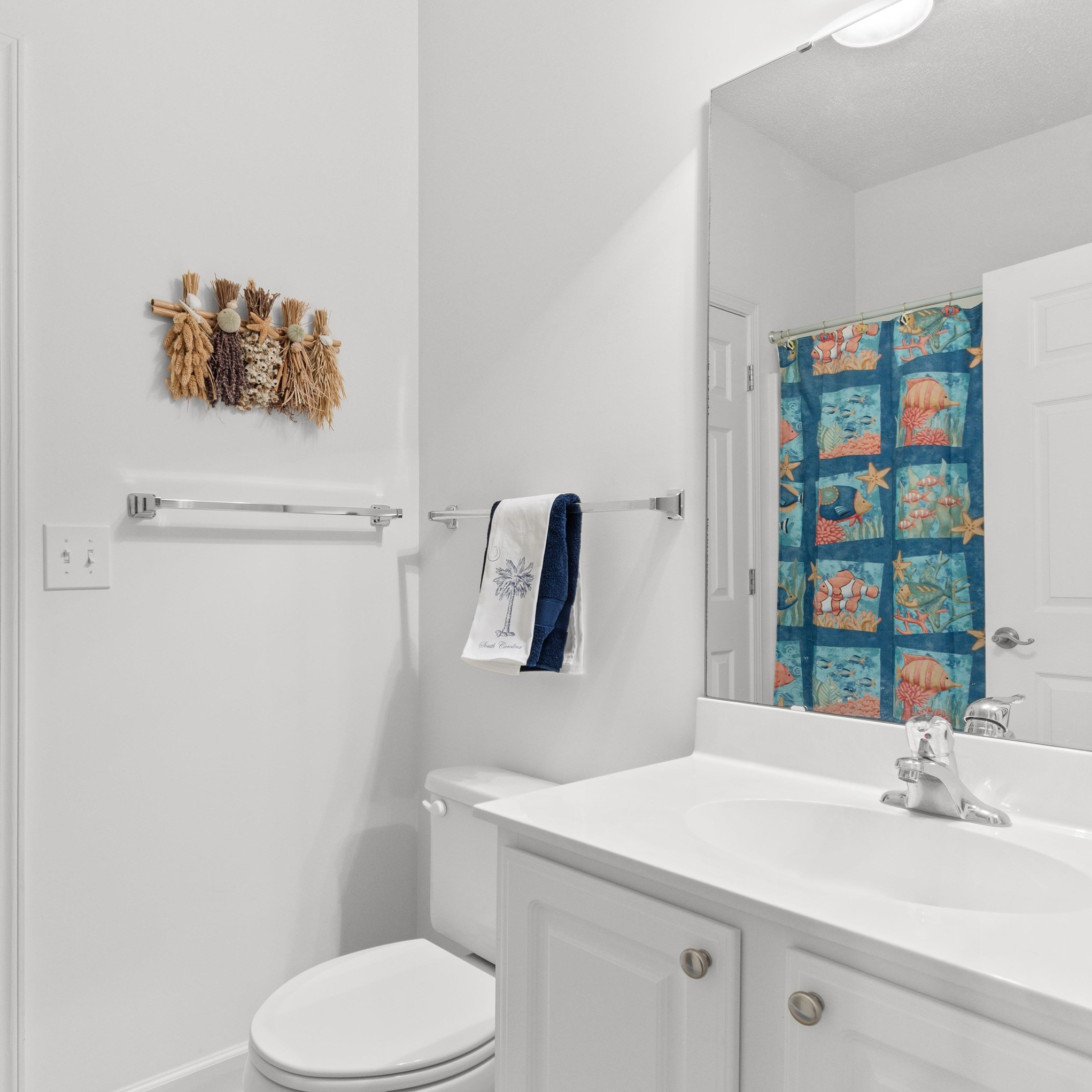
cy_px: 546
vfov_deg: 67.3
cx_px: 373
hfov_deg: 65.7
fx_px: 821
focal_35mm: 23
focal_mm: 12
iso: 100
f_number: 4.8
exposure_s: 1
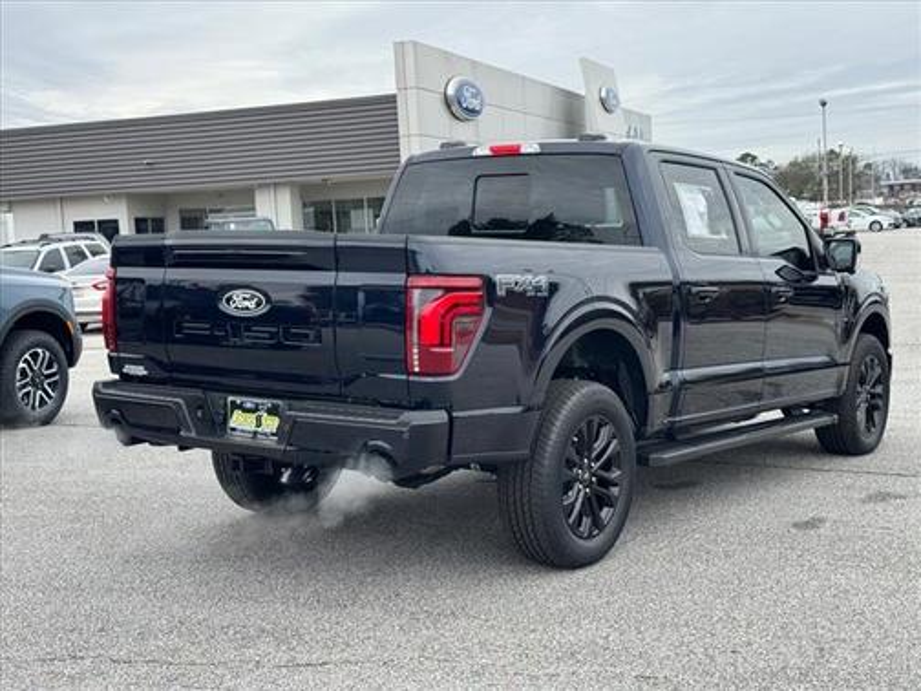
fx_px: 1277
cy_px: 346
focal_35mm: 48
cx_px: 460
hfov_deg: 39.7
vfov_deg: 30.3
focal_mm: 6.76
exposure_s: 1/802
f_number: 1.78
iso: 64
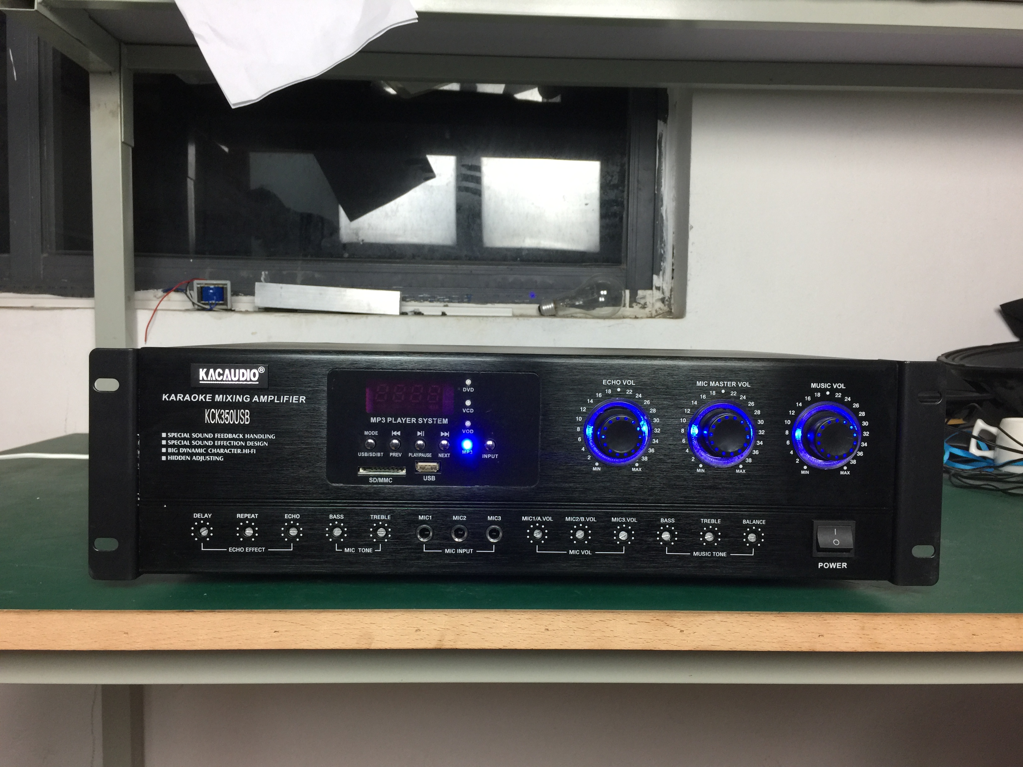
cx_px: 512
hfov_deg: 61.7
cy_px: 384
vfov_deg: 48.2
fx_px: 857
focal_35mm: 29
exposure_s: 1/33
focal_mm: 4.15
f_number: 2.2
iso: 64
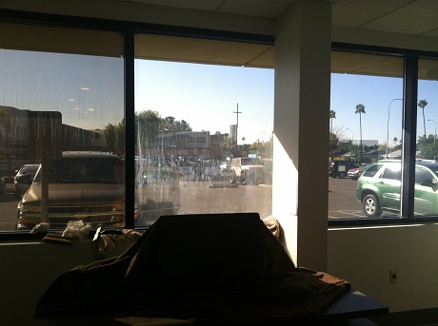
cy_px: 163
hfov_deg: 52.7
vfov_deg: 40.6
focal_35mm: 35
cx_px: 219
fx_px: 442
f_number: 2.8
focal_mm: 3.85
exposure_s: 1/120
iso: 100
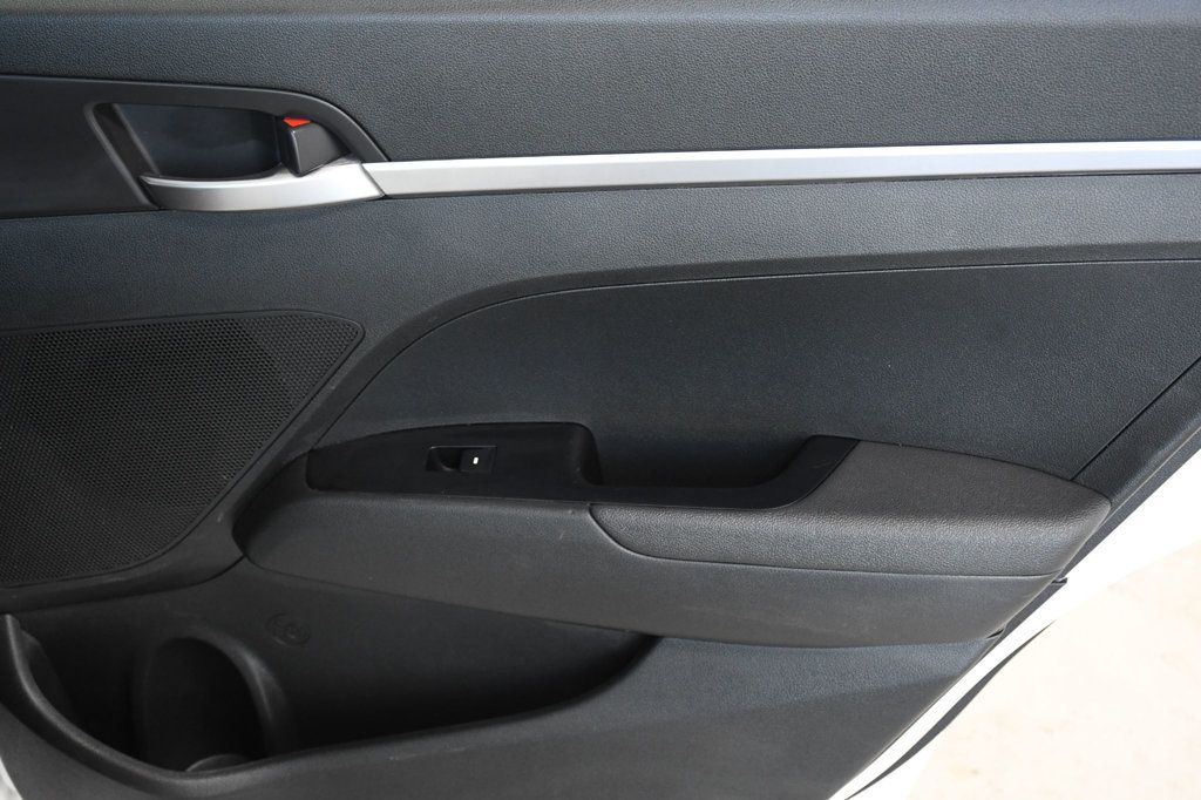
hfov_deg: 31.9
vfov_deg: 21.6
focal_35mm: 63
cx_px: 600
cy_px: 400
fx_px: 2101
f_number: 6.3
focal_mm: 42
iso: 2500
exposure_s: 1/160
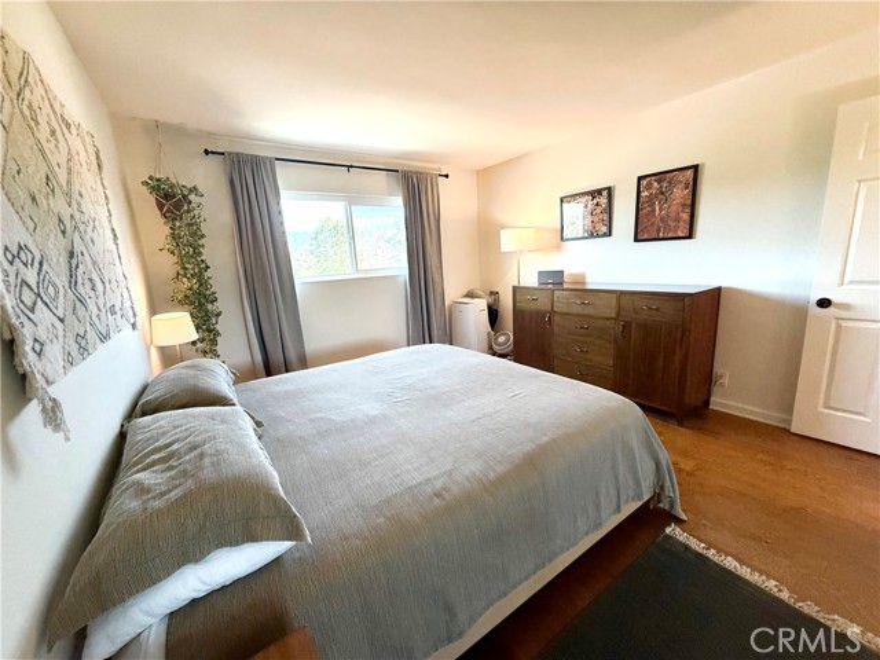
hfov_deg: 102.1
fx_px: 356
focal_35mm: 14
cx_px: 440
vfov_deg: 85.7
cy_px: 330
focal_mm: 2.22
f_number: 2.2
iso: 320
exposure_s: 1/120
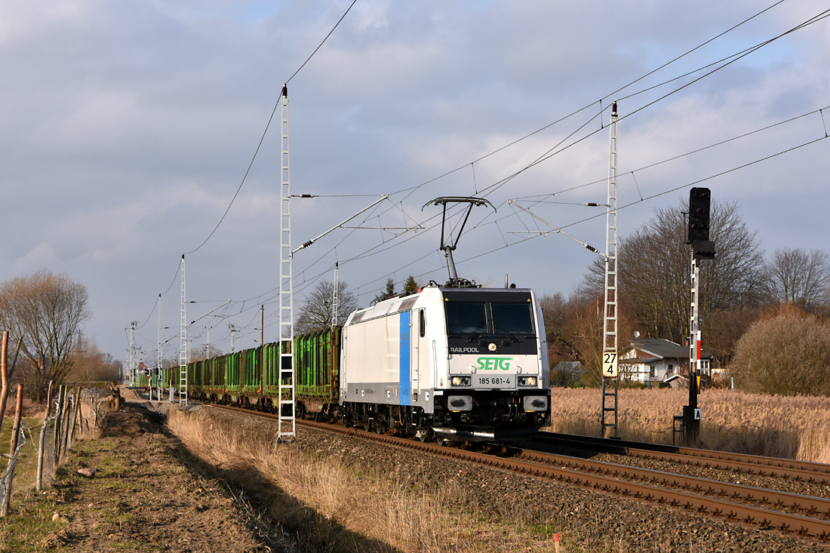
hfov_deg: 26.0
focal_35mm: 78
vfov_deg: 17.5
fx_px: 1798
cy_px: 276
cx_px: 415
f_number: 7.1
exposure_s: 1/800
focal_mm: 52
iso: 250
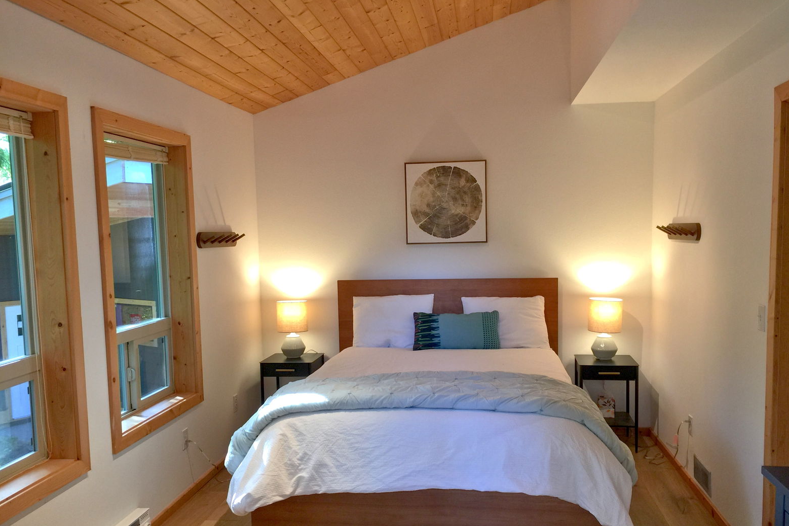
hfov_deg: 60.3
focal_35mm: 31
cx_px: 404
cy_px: 295
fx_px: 679
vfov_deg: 42.3
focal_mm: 4.15
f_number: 2.2
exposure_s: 1/15
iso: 32
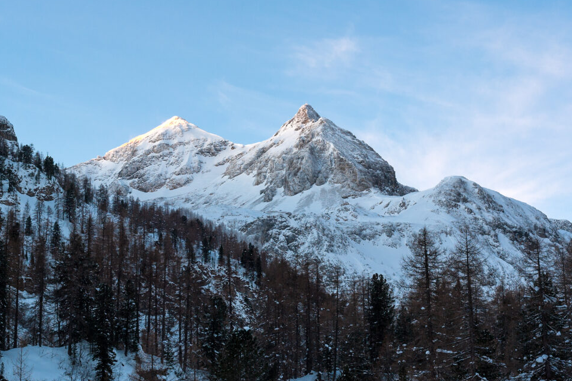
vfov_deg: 18.2
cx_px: 184
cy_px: 196
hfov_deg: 26.8
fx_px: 1191
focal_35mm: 75
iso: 200
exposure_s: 1/125
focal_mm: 50
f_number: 7.1
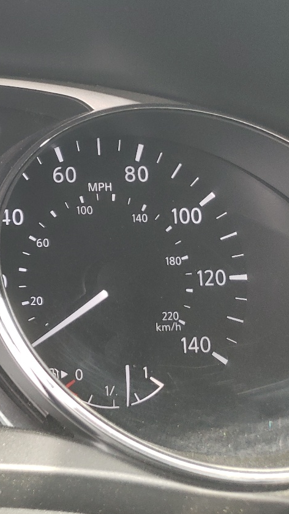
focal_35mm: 54
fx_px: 736
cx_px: -195
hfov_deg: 18.5
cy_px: 249
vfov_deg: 38.5
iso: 81
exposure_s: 1/100
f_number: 1.5
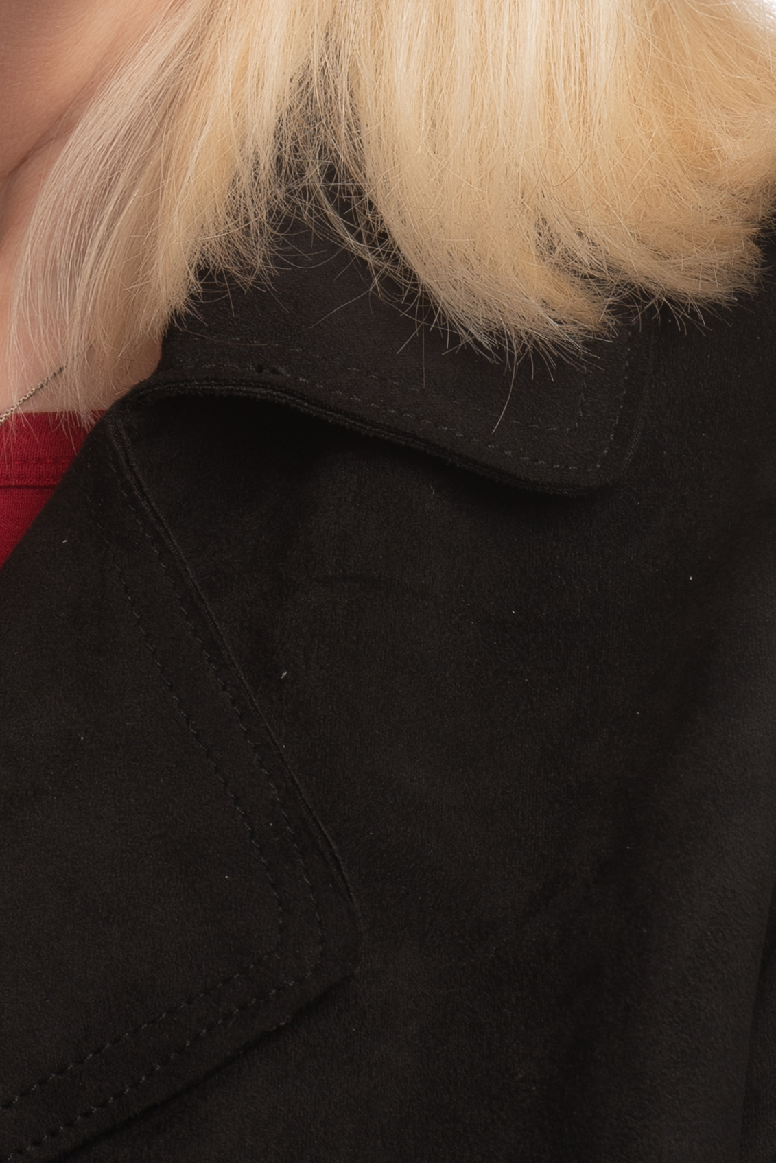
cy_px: 26
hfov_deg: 1.9
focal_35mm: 710
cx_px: 19
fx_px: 22941
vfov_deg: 2.9
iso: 125
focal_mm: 200
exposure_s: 1/125
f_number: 8
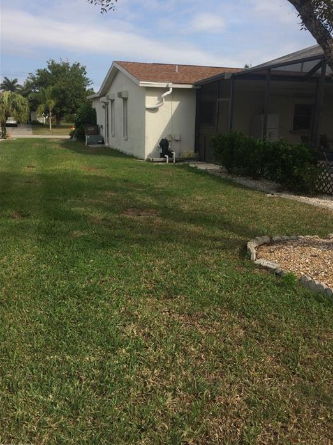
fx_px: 410
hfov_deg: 44.1
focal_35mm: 32
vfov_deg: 56.8
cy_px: 206
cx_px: 183
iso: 32
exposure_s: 1/2160
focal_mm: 4.15
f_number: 2.2
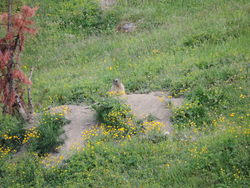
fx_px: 7222
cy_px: 94
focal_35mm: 1000
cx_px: 125
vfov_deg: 1.5
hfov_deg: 2.0
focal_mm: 180
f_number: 5.9
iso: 400
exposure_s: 1/320
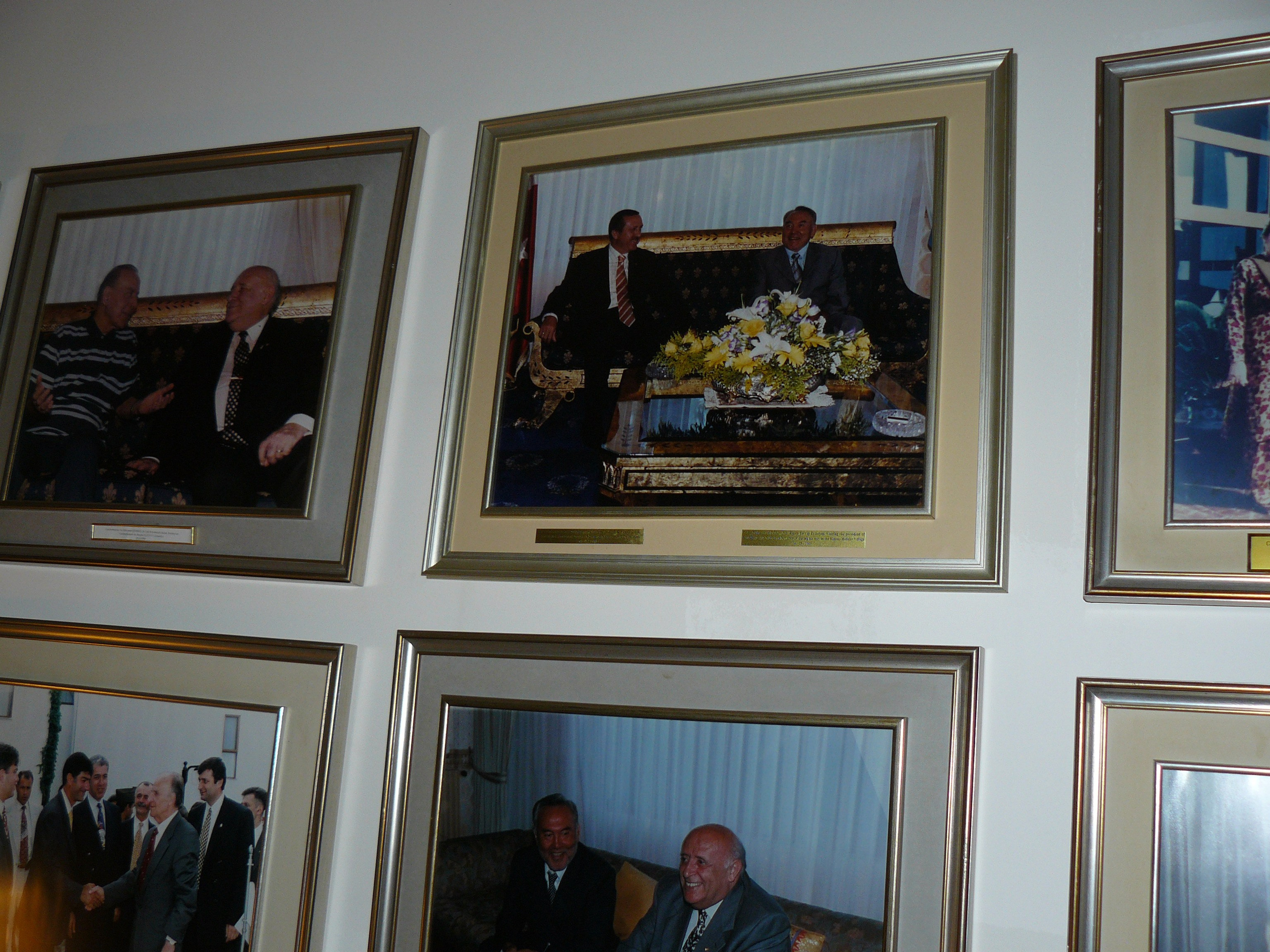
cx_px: 635
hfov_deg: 51.4
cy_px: 476
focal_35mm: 36
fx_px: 1321
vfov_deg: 39.7
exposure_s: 1/30
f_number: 2.8
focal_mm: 6
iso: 100
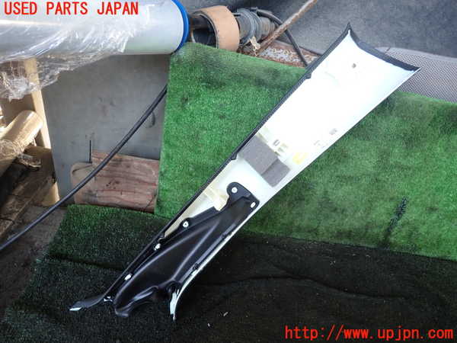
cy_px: 172
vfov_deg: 54.9
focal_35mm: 25
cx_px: 228
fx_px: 330
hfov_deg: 69.4
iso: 125
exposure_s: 1/60
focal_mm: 4.5
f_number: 2
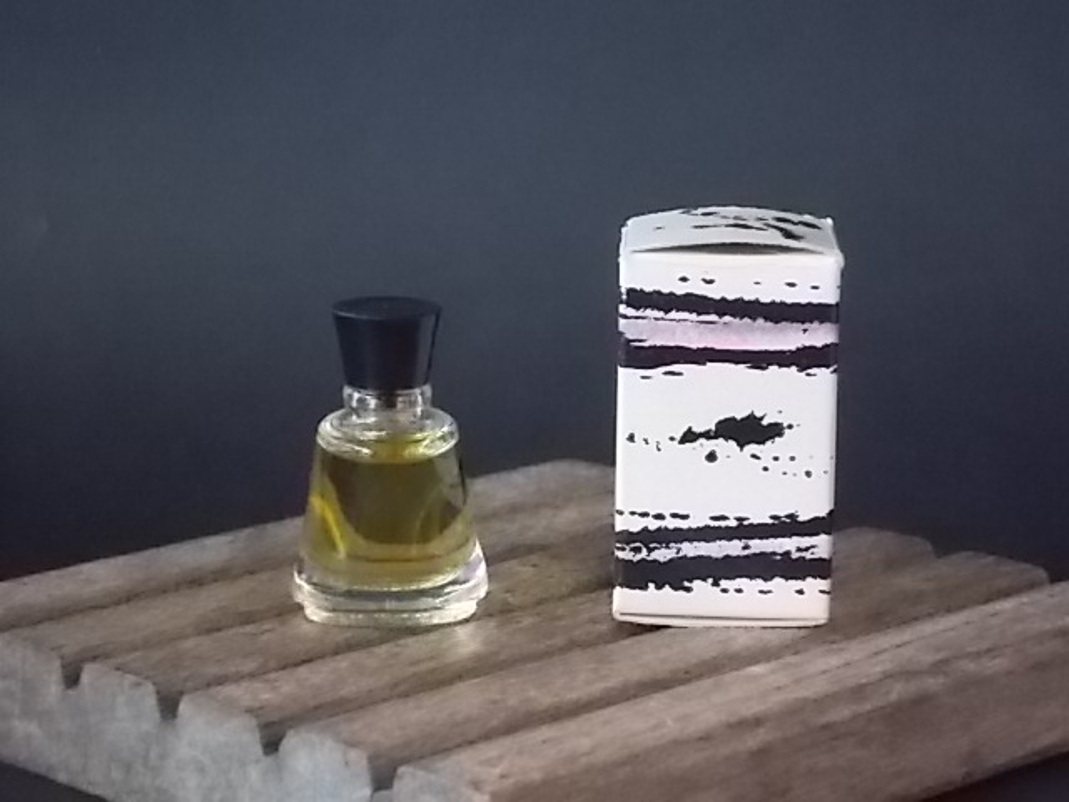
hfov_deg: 17.4
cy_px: 401
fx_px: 3490
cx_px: 534
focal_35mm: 113
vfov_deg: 13.1
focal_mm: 20.1
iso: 800
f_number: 6
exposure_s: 1/80
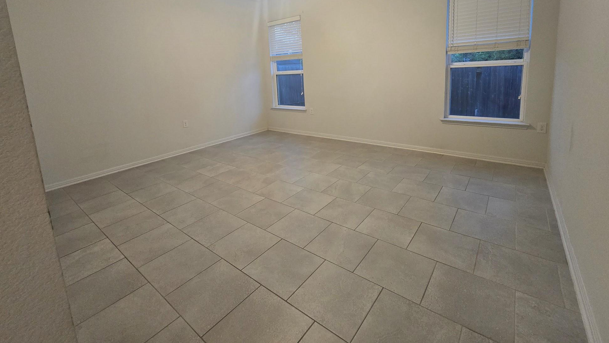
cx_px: 306
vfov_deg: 68.5
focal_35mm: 15
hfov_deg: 103.0
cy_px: 113
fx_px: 242
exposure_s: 1/60
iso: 250
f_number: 2.2
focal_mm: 2.2
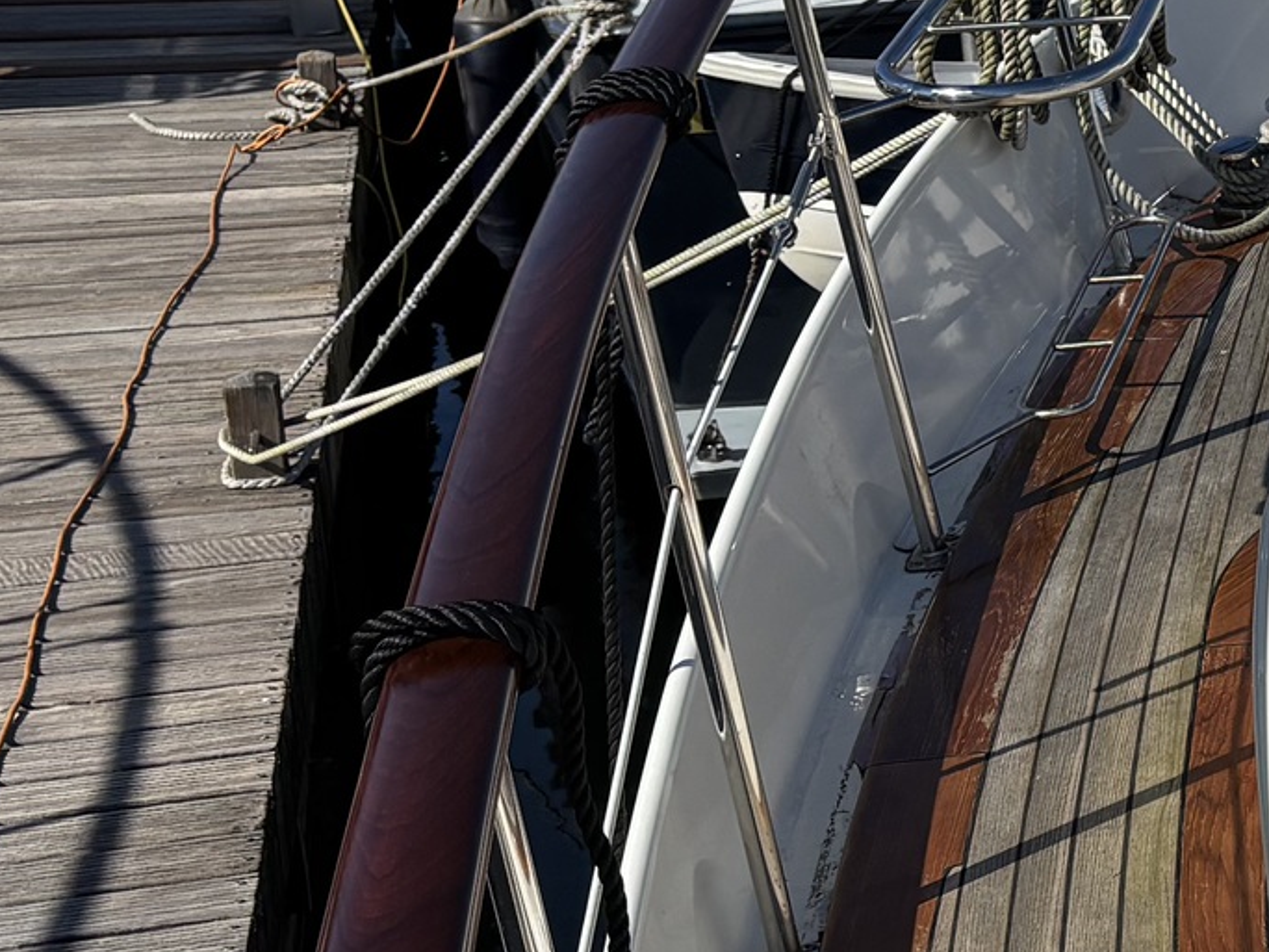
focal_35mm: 95
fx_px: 3483
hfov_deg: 18.2
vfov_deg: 15.6
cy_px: 482
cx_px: 1944
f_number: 1.6
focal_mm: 5.96
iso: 50
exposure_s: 1/6711
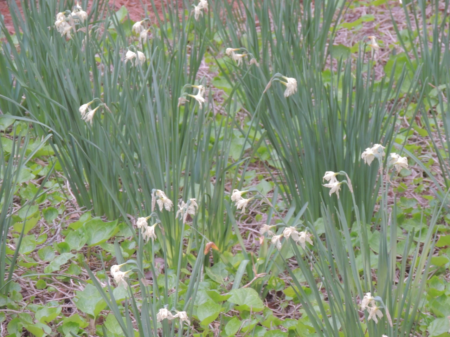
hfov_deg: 5.0
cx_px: 225
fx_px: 5200
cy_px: 168
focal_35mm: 400
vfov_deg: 3.7
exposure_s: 1/60
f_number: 4.8
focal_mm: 71.3
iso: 640
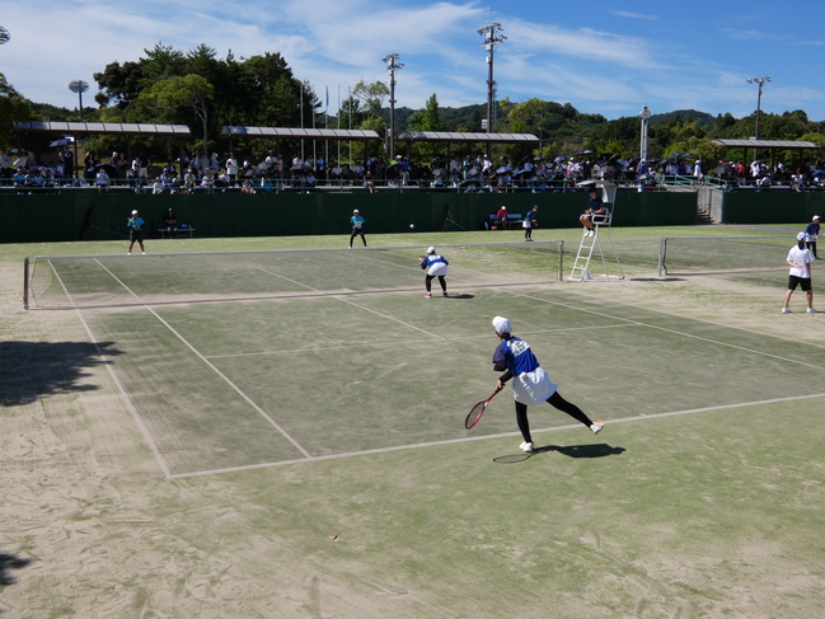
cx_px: 412
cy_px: 310
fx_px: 906
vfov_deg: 37.7
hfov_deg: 49.0
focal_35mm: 38
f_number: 4.5
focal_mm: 6.8
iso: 80
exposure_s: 1/800
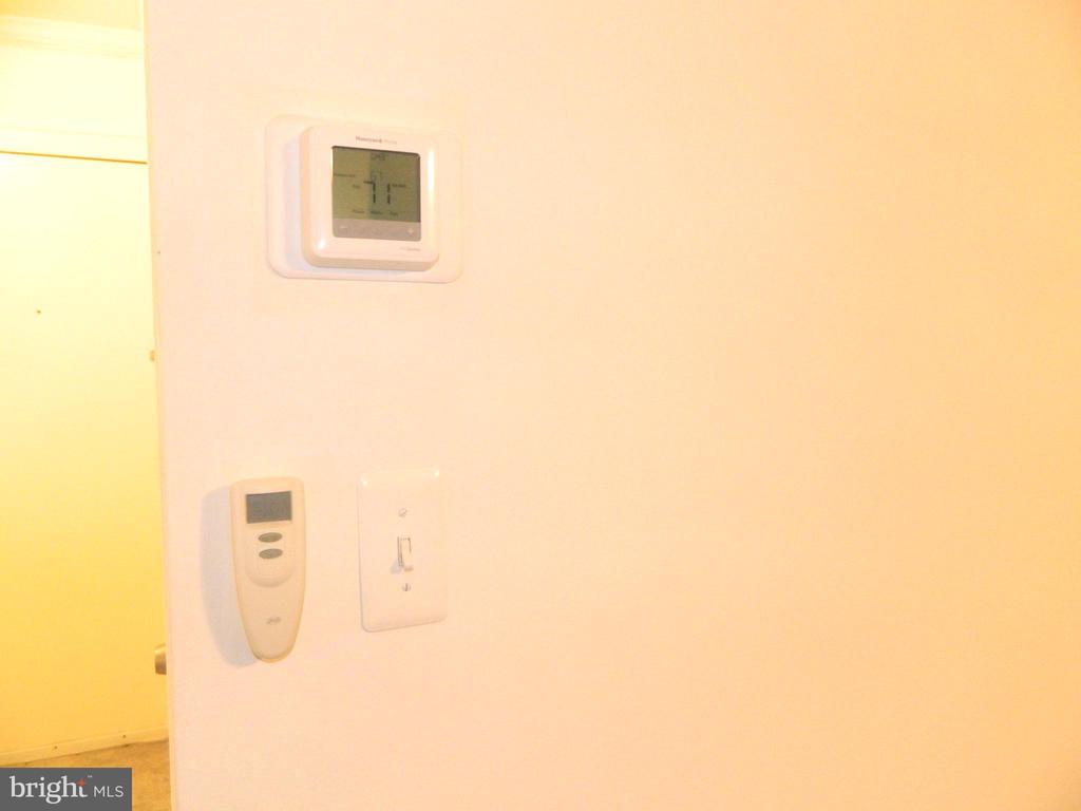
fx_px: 781
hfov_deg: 69.4
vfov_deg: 54.9
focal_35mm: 25
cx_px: 540
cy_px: 406
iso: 400
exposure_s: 1/25
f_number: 3.1
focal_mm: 4.5
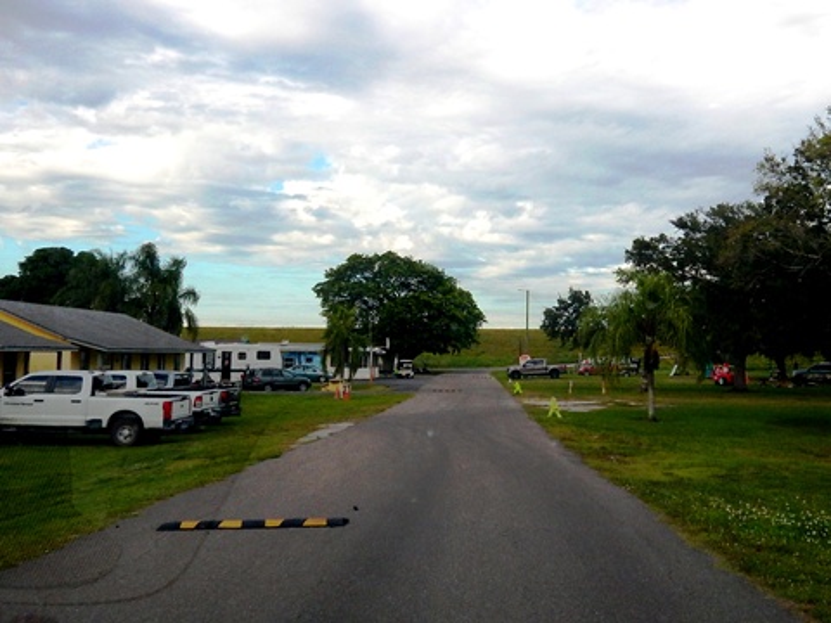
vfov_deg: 56.8
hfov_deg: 71.6
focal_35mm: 24
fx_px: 576
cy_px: 312
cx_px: 416
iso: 125
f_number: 2.8
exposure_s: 1/640
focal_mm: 4.3
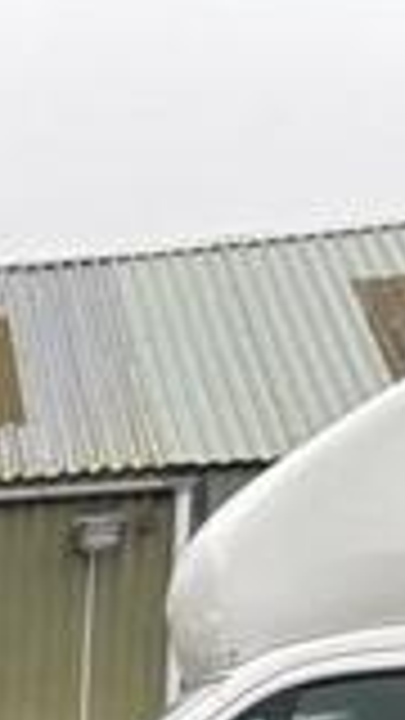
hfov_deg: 5.8
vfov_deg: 12.0
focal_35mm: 159
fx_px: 3036
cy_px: 1458
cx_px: -1526
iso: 80
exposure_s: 1/122
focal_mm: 5.96
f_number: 1.6
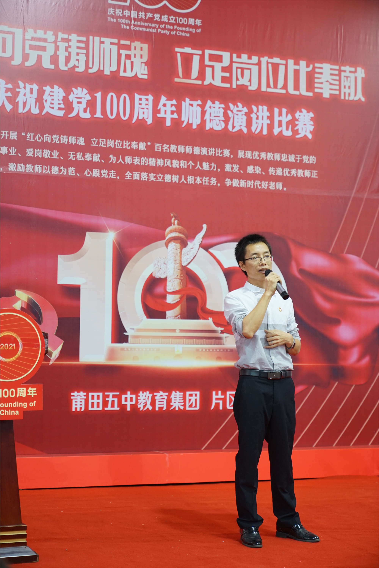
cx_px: 190
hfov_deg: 19.5
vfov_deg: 28.8
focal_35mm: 70
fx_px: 1105
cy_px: 284
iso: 800
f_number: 2.8
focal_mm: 70
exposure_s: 1/80
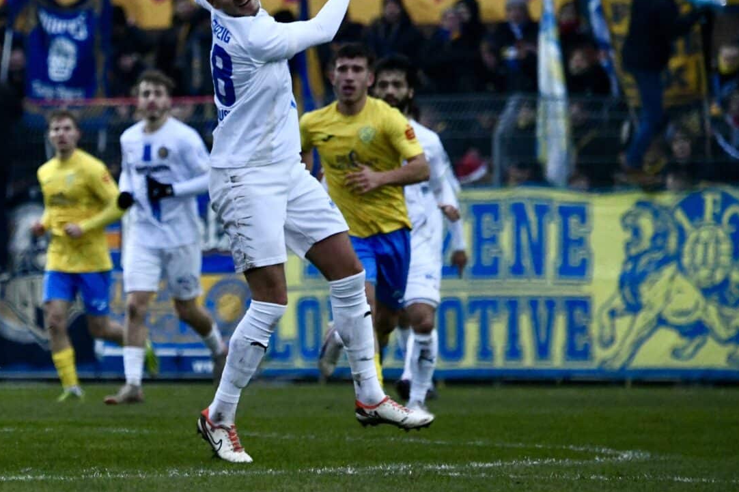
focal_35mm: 587
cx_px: 48
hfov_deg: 3.5
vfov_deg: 2.3
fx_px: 12047
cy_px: 151
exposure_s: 1/1600
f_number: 5.6
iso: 8000
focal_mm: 310
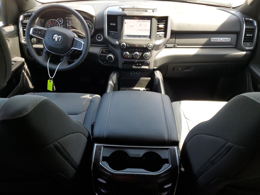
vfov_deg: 53.1
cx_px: 130
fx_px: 195
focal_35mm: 26
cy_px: 98
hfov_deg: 67.3
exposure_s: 1/179
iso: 50
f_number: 1.5
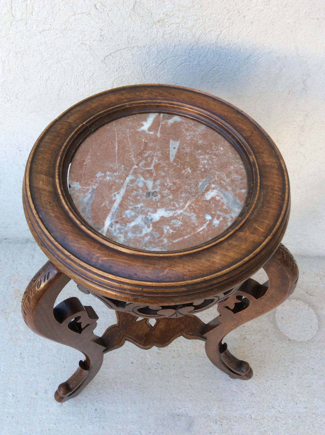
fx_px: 402
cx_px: 162
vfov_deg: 56.9
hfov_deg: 44.1
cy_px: 218
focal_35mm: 32
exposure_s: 1/100
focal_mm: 3.3
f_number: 2.4
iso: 50
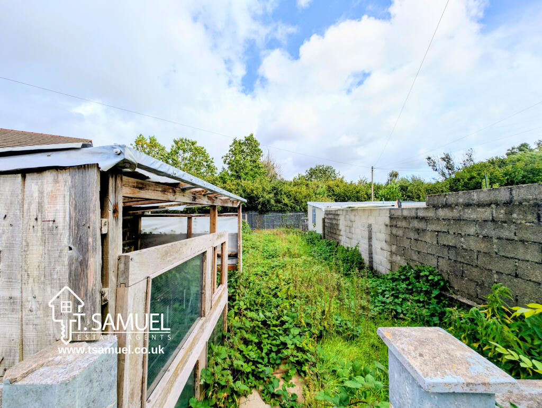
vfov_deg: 94.6
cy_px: 204
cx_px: 271
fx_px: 188
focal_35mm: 12
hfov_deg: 110.5
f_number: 1.95
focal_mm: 2.23
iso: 41
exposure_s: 1/1567
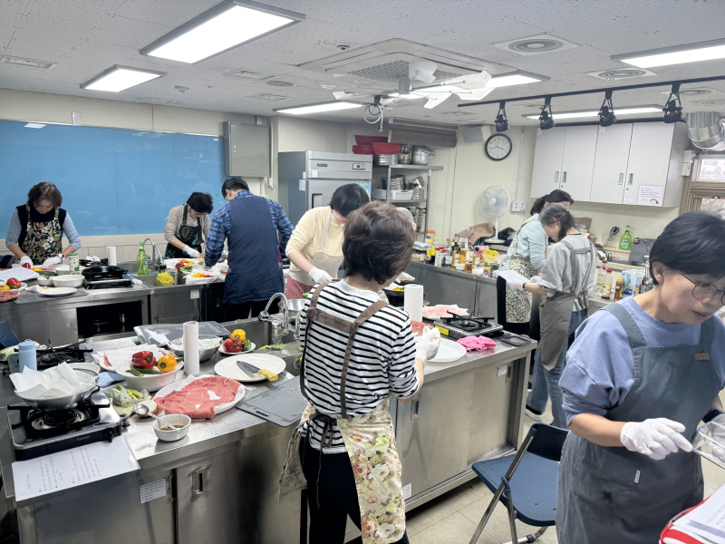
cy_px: 272
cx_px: 362
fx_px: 503
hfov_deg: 71.6
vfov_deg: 56.8
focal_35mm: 24
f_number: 1.78
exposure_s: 1/120
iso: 100
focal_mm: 6.76
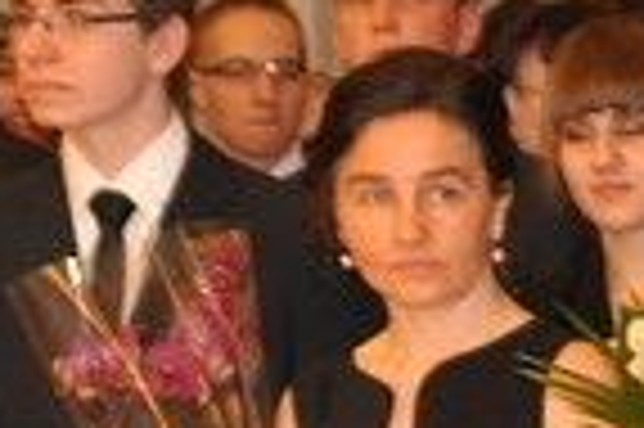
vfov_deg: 3.3
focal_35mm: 410
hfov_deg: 4.9
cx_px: 1360
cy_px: 827
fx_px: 7335
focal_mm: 55
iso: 800
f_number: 3.8
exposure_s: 1/60
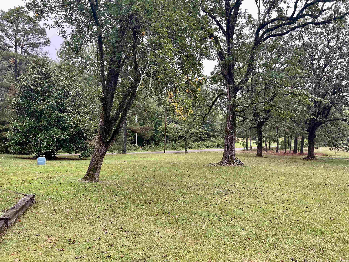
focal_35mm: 26
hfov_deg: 67.3
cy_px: 131
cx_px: 174
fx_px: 262
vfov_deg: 53.1
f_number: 1.5
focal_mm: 5.7
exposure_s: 1/223
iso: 40
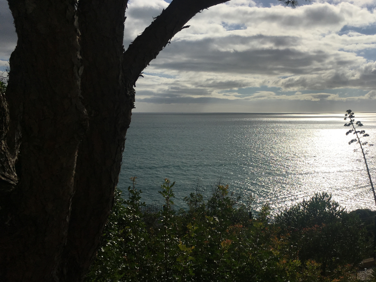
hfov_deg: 48.3
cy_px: 176
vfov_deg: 37.5
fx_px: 413
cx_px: 246
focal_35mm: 38
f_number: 2.2
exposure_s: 1/12821
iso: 25
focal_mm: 4.15
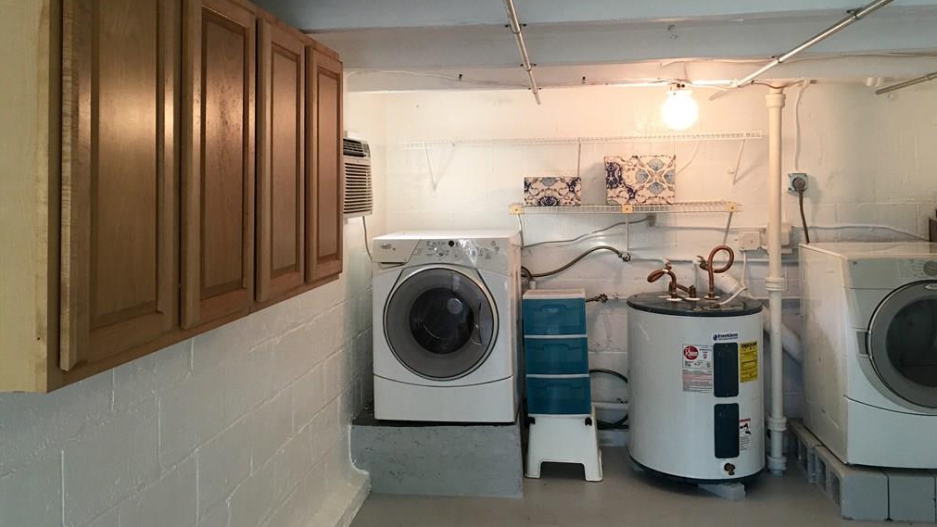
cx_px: 470
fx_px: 795
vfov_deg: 36.4
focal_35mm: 32
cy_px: 182
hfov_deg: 61.0
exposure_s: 1/15
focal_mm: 4.15
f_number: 2.2
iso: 32
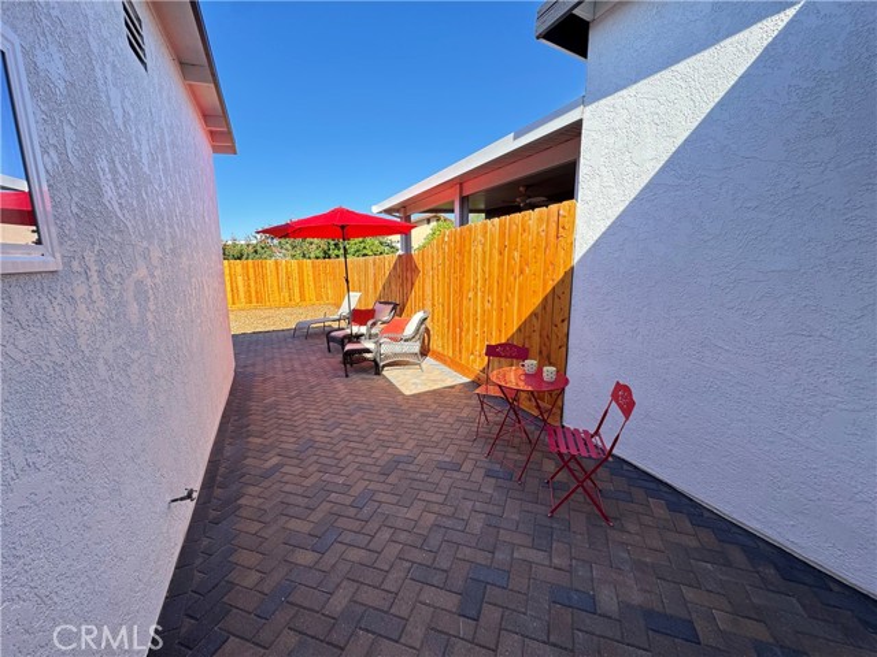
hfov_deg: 102.1
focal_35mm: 14
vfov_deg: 85.7
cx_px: 438
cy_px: 328
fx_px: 355
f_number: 2.2
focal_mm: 2.22
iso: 40
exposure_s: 1/443
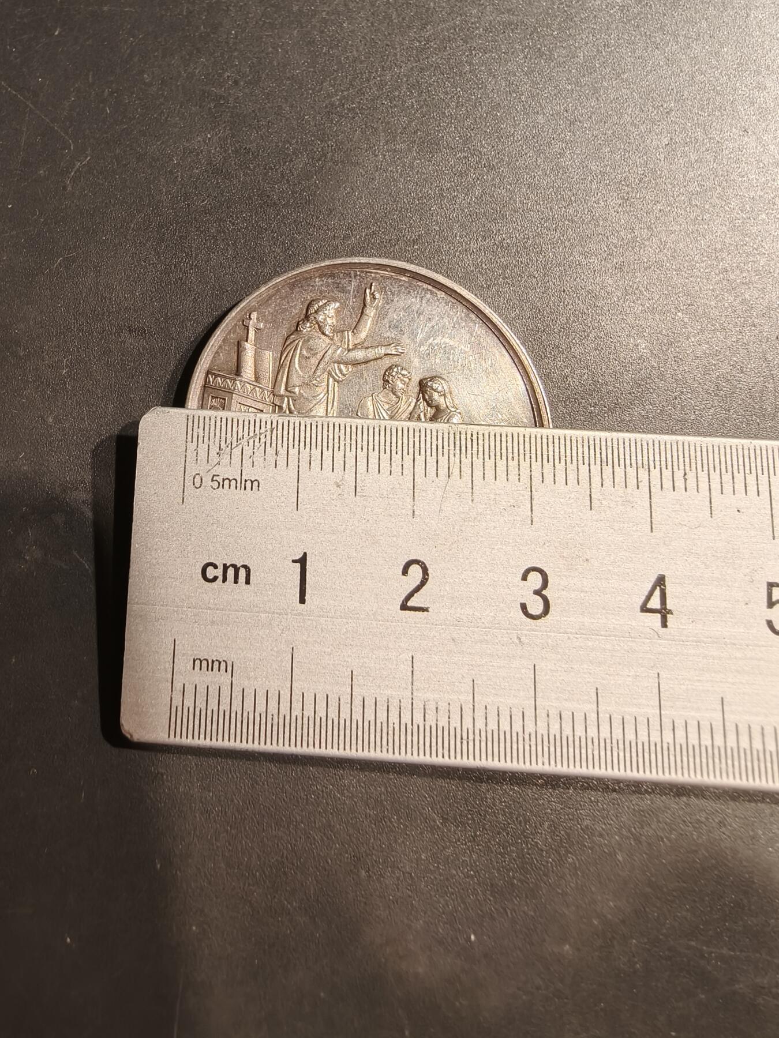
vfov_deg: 73.9
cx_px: 390
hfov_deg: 58.9
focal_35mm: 23
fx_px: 690
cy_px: 519
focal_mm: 2.32
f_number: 2
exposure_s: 1/100
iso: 200
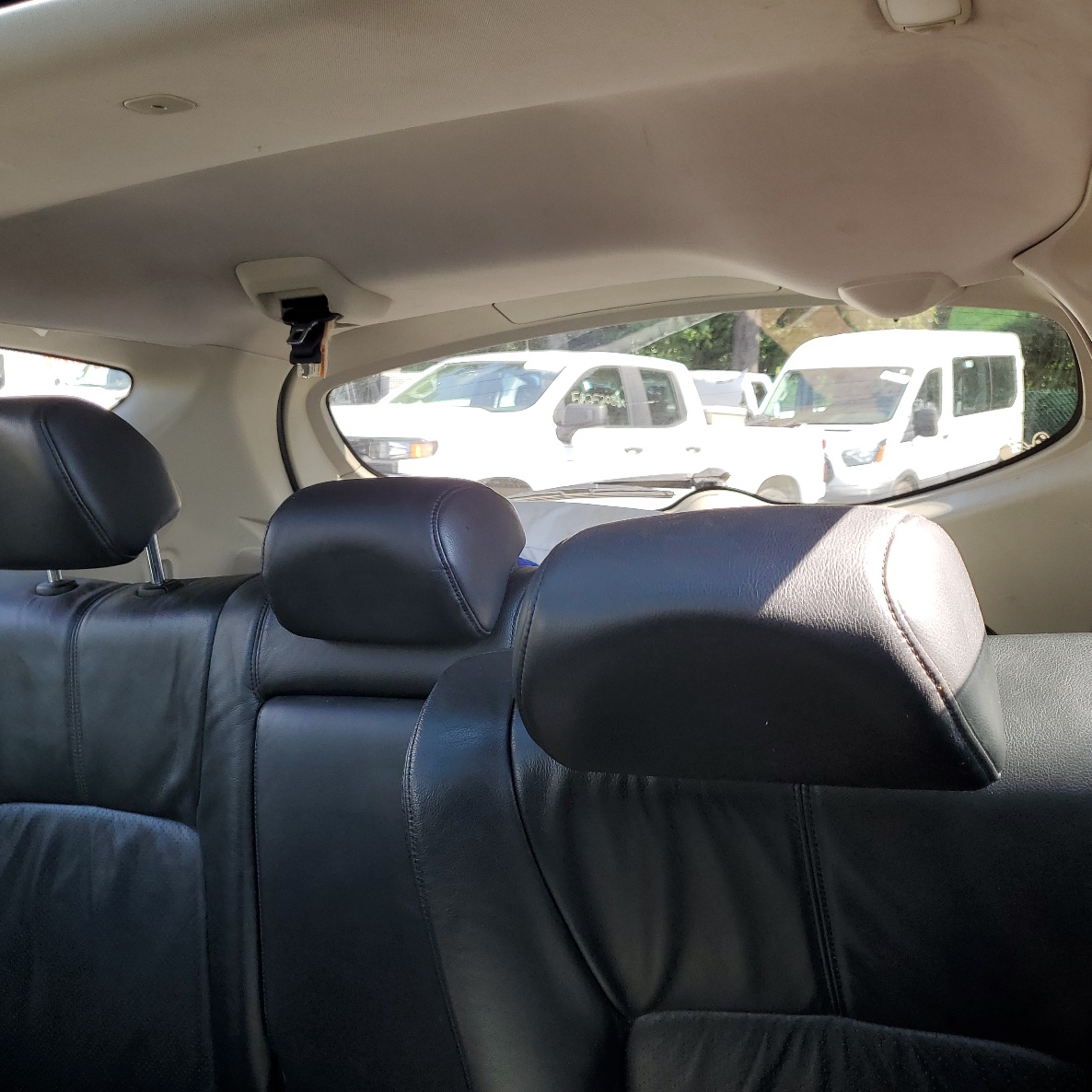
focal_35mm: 31
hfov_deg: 52.5
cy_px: 549
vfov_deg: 52.5
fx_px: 1106
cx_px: 524
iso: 50
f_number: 1.5
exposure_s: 1/145
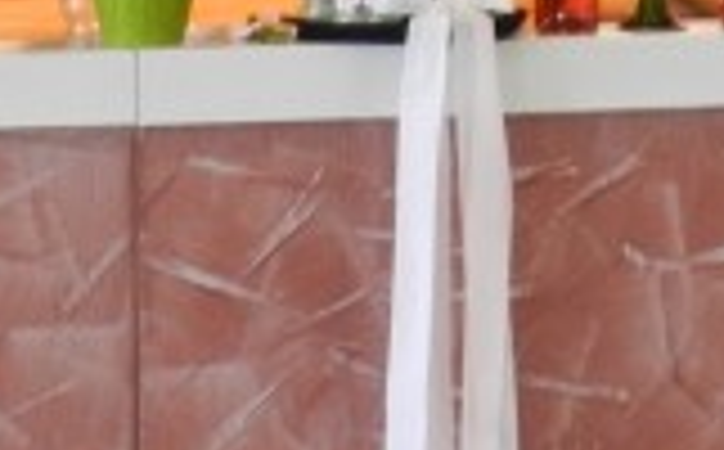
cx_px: 247
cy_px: -824
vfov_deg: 5.1
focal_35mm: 243
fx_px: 4786
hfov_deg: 8.6
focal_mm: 8.1
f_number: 4.2
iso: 320
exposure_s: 1/30
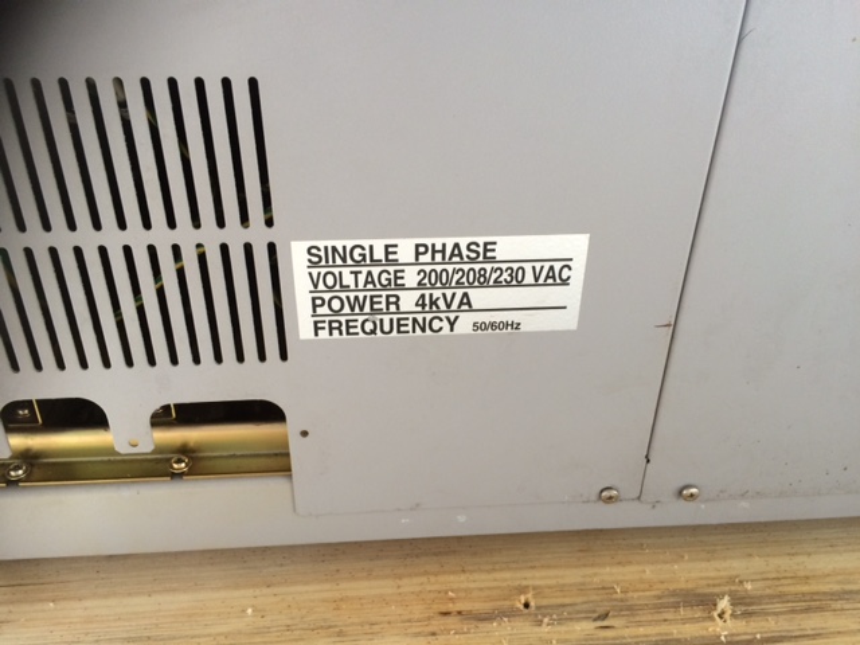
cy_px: 322
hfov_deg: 61.7
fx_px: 720
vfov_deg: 48.2
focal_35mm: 29
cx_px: 430
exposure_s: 1/30
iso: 80
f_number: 2.2
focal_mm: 4.15
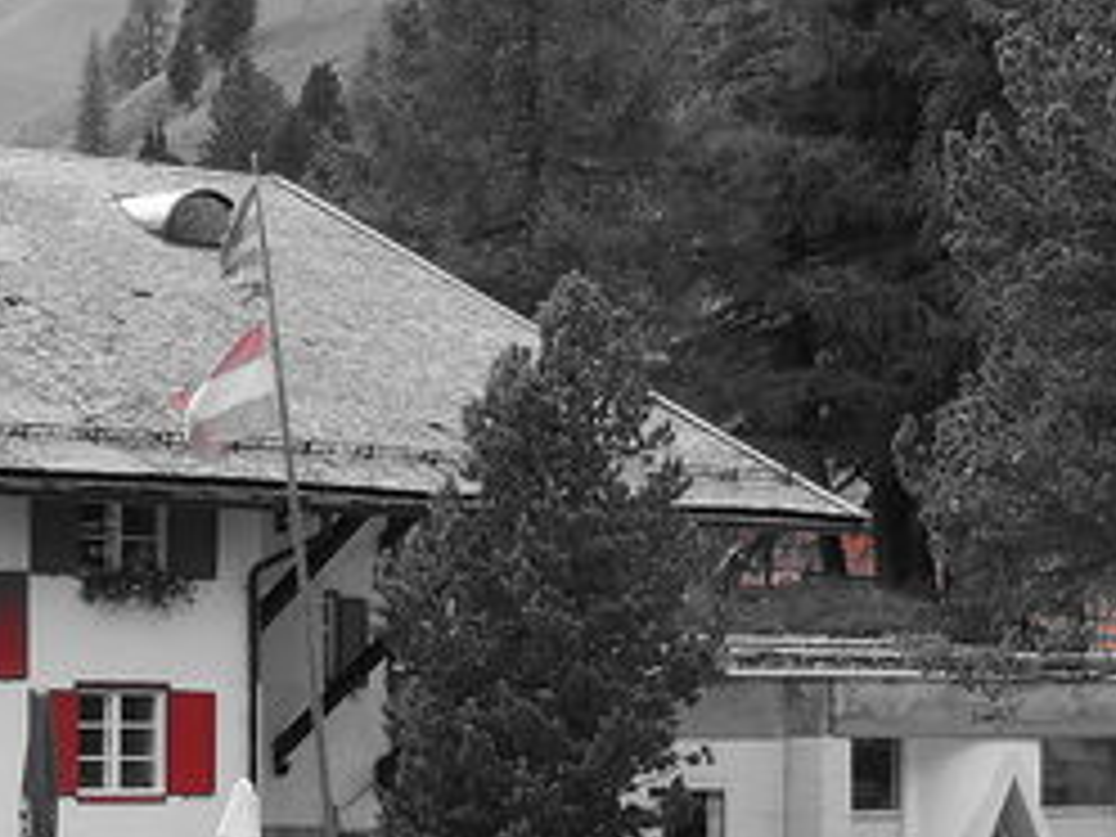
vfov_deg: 11.1
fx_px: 4288
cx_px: -144
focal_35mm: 133
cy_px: 810
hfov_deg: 14.5
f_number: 3.7
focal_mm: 9.8
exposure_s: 1/160
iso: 100
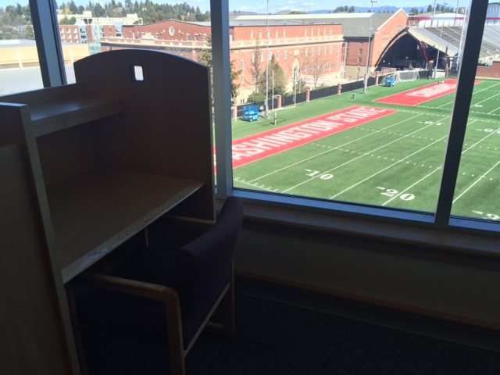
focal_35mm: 29
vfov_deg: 48.2
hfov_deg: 61.7
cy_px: 188
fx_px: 419
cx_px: 250
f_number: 2.2
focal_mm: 4.15
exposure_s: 1/820
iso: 32
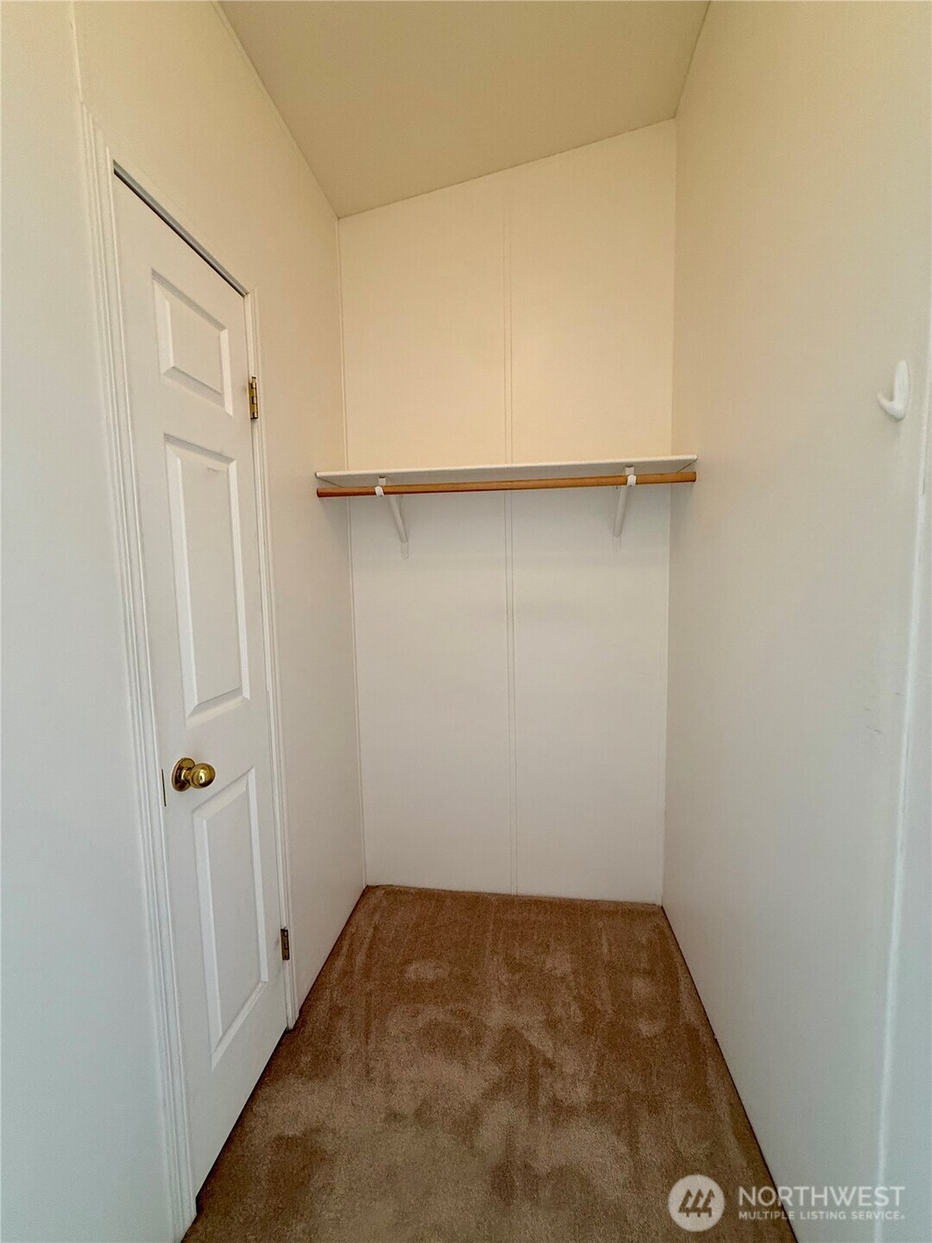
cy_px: 622
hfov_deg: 85.7
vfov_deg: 102.1
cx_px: 466
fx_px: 503
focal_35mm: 14
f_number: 2.2
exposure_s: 1/120
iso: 250
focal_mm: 2.22
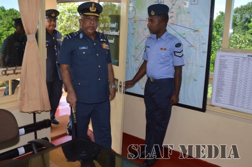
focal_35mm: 32
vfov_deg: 41.0
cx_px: 108
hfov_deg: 58.5
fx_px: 224
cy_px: 79
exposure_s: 1/125
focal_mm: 18
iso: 400
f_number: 6.3
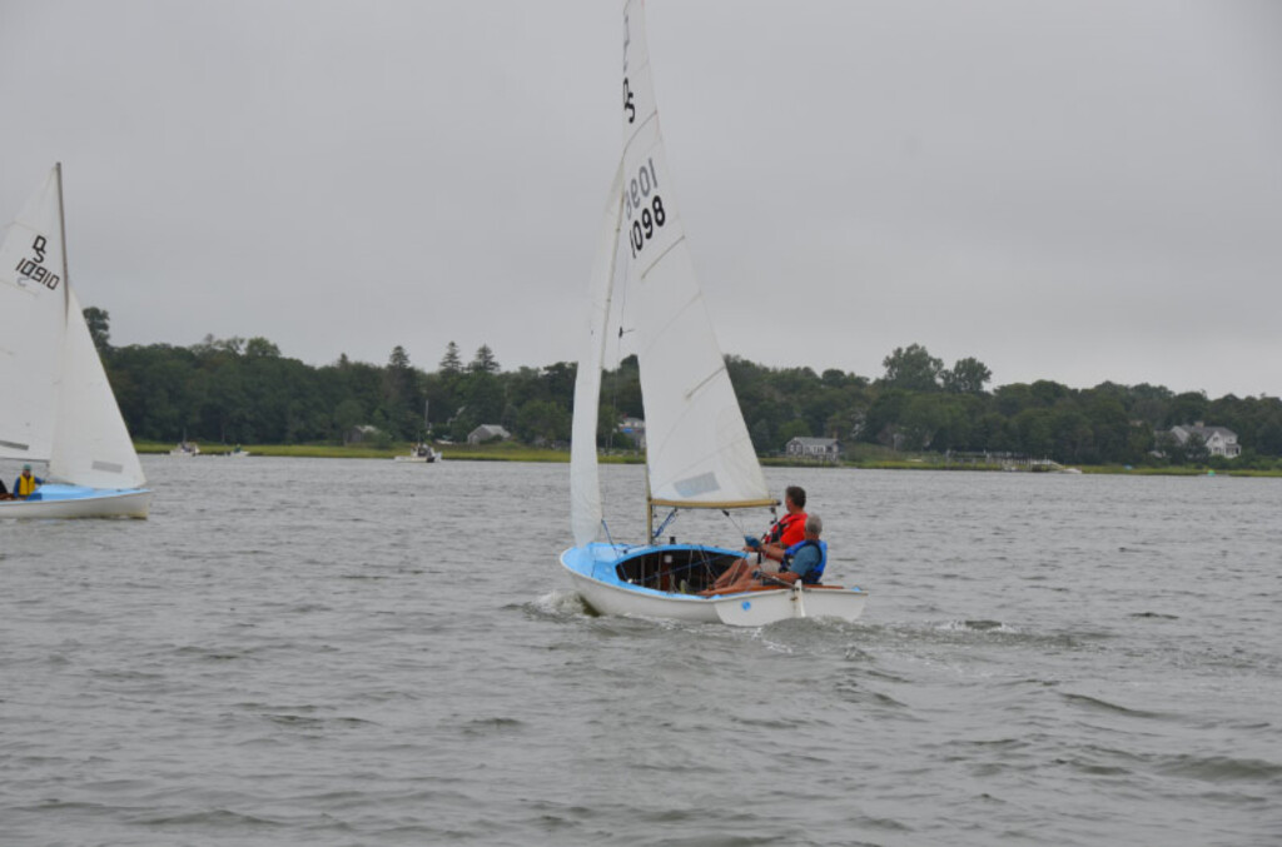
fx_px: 4369
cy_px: 424
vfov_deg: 11.1
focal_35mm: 123
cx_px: 641
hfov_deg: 16.7
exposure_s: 1/250
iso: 100
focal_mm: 82
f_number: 8
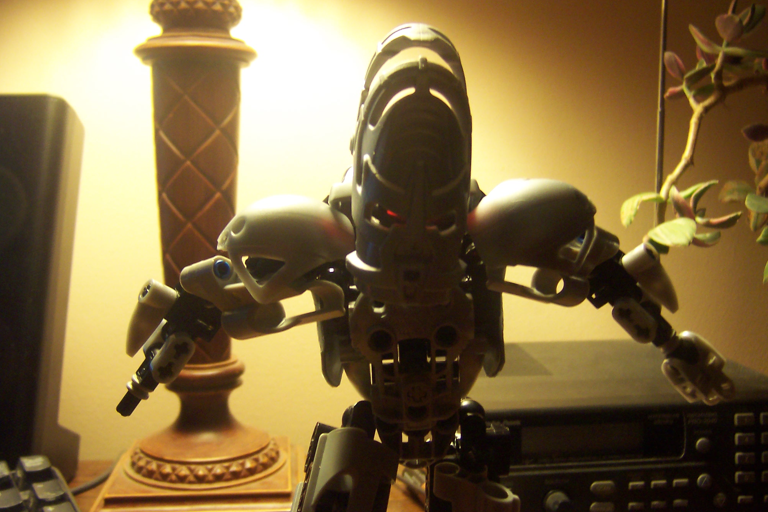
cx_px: 389
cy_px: 263
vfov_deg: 35.1
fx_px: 811
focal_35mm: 38
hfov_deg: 50.7
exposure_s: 1/15
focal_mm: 5.6
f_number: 2.8
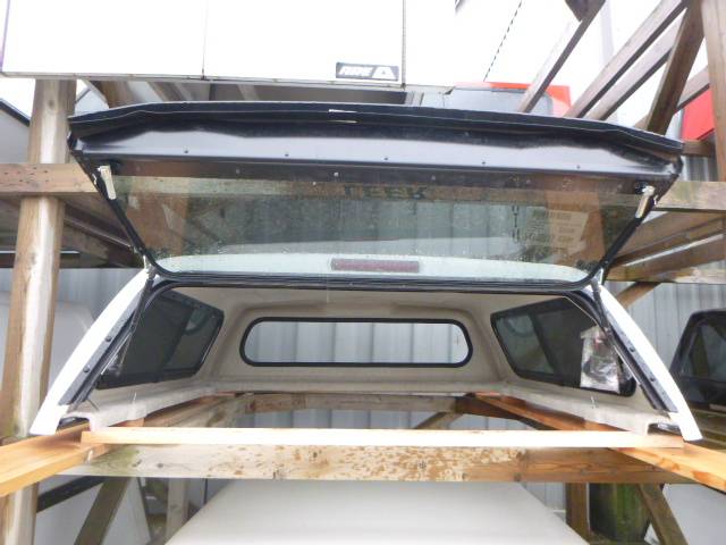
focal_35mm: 25
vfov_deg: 54.9
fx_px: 524
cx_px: 363
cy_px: 272
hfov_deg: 69.4
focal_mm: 4.5
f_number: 3.9
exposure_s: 1/30
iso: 400
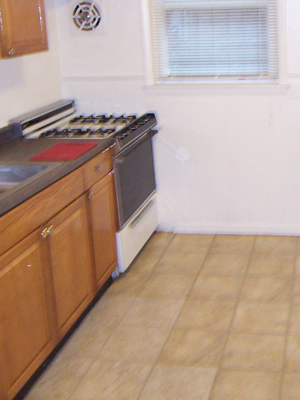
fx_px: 543
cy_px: 116
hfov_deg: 30.0
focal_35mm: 47
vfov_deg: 39.7
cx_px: 245
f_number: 2.8
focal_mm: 3.8
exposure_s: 1/30
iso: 200
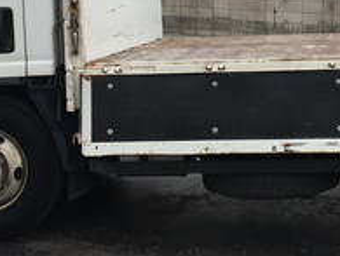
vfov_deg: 15.4
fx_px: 935
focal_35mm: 95
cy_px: 21
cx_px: 246
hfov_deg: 20.5
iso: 25
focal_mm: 4.15
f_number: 2.2
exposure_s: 1/363
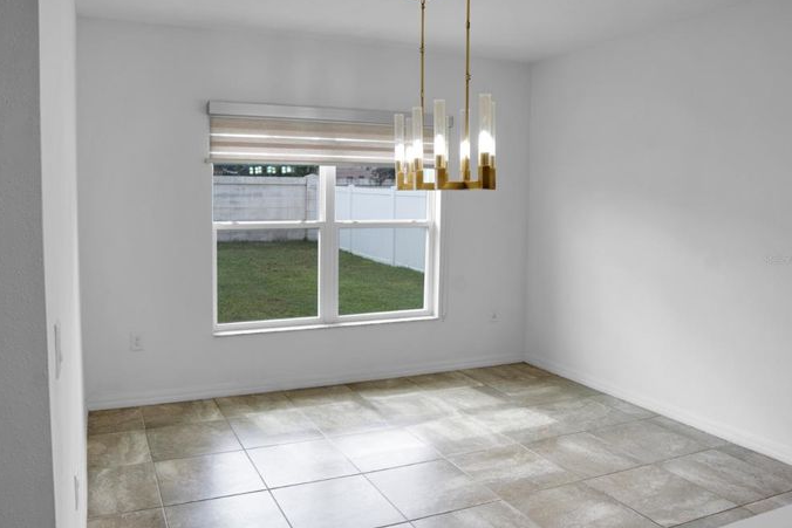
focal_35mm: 25
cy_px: 259
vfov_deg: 51.3
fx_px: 550
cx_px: 399
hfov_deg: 71.5
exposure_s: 1/60
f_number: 7.1
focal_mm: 16
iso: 250
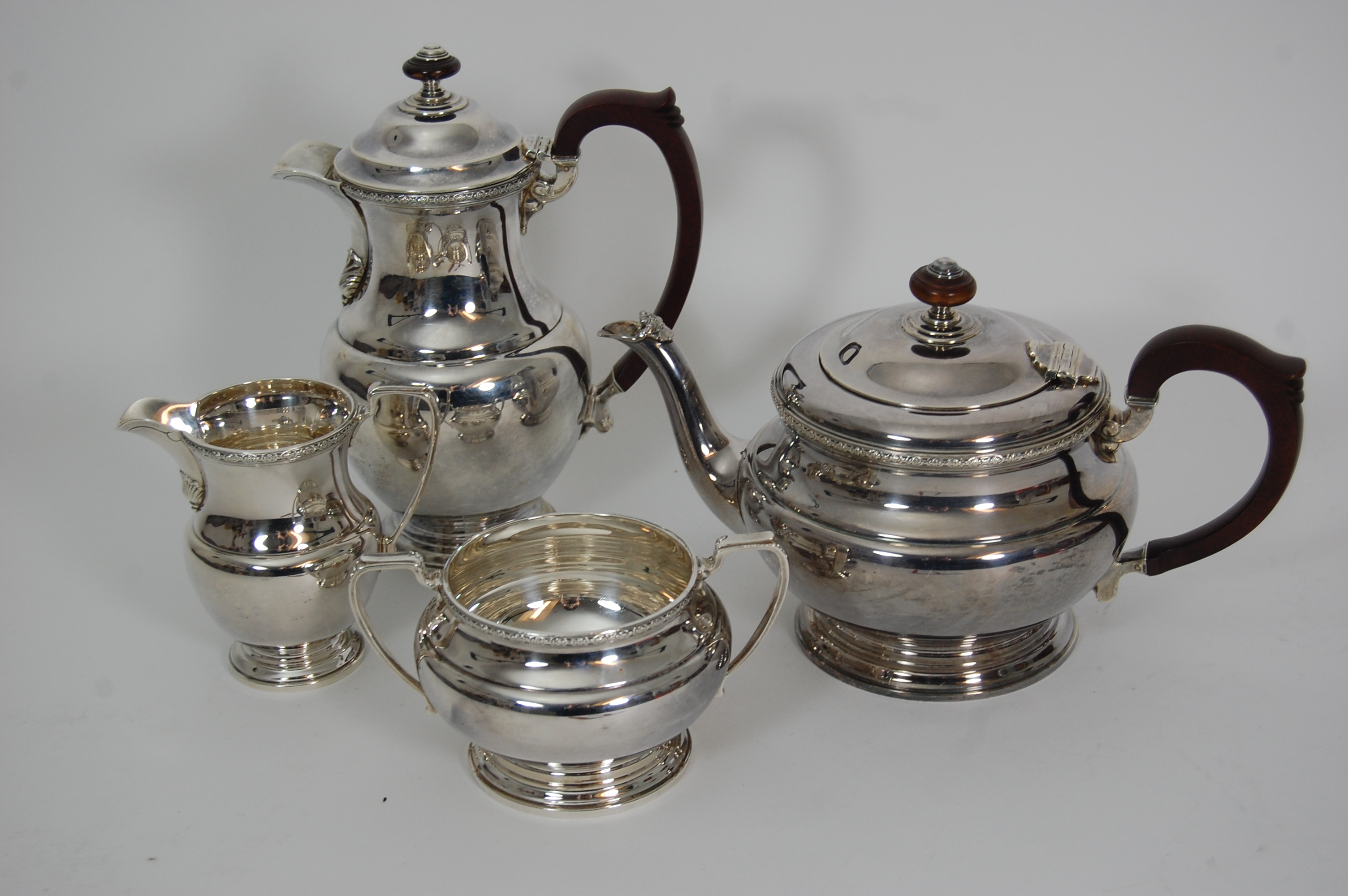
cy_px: 448
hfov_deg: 31.9
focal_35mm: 63
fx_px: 2357
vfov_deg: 21.5
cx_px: 674
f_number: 7.1
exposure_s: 1/60
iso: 400
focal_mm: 42
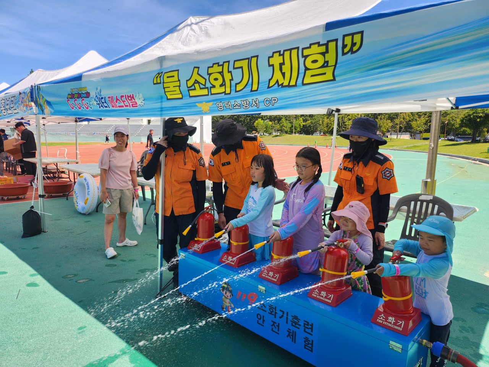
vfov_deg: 56.8
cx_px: 244
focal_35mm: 24
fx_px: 339
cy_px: 184
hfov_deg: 71.6
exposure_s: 1/1546
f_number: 1.8
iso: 50
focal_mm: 5
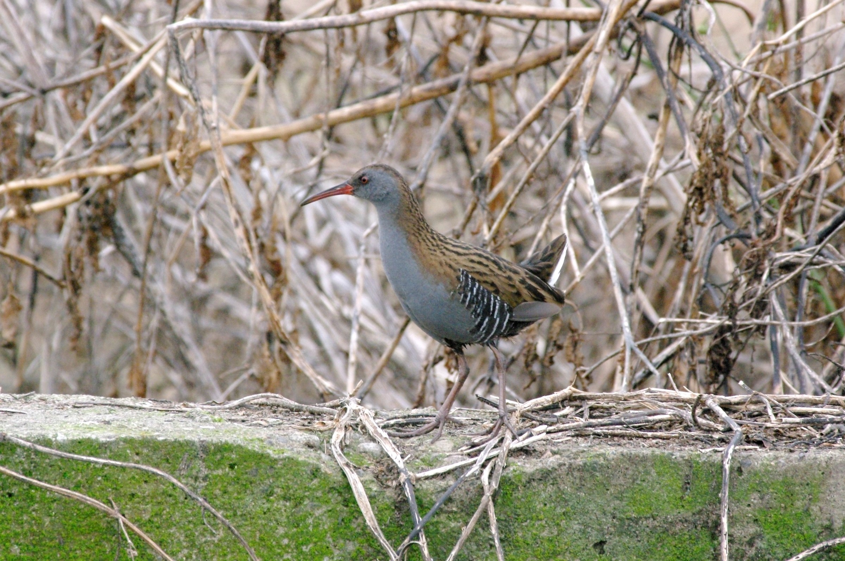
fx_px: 10550
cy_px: 280
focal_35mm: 450
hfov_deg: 4.6
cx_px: 422
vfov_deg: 3.0
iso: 3200
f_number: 8
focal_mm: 300
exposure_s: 1/350
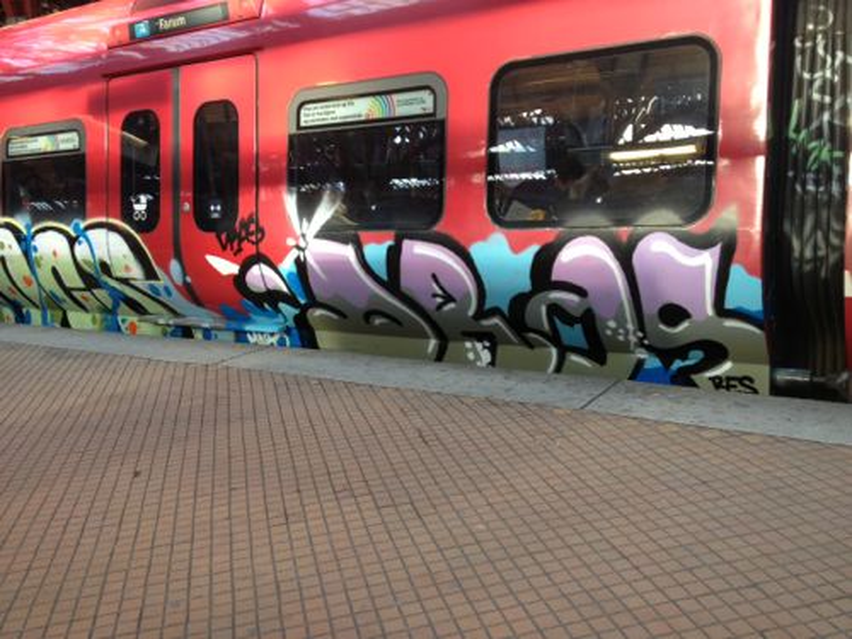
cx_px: 426
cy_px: 320
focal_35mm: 35
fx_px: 861
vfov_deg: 40.7
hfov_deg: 52.6
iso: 50
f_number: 2.4
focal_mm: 4.28
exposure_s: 1/40
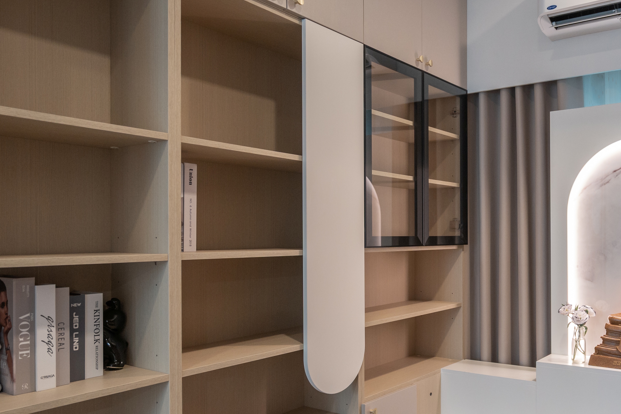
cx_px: 448
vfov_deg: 41.0
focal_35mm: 32
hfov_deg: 56.5
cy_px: 239
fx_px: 552
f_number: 4
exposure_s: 1/50
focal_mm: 16
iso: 1000
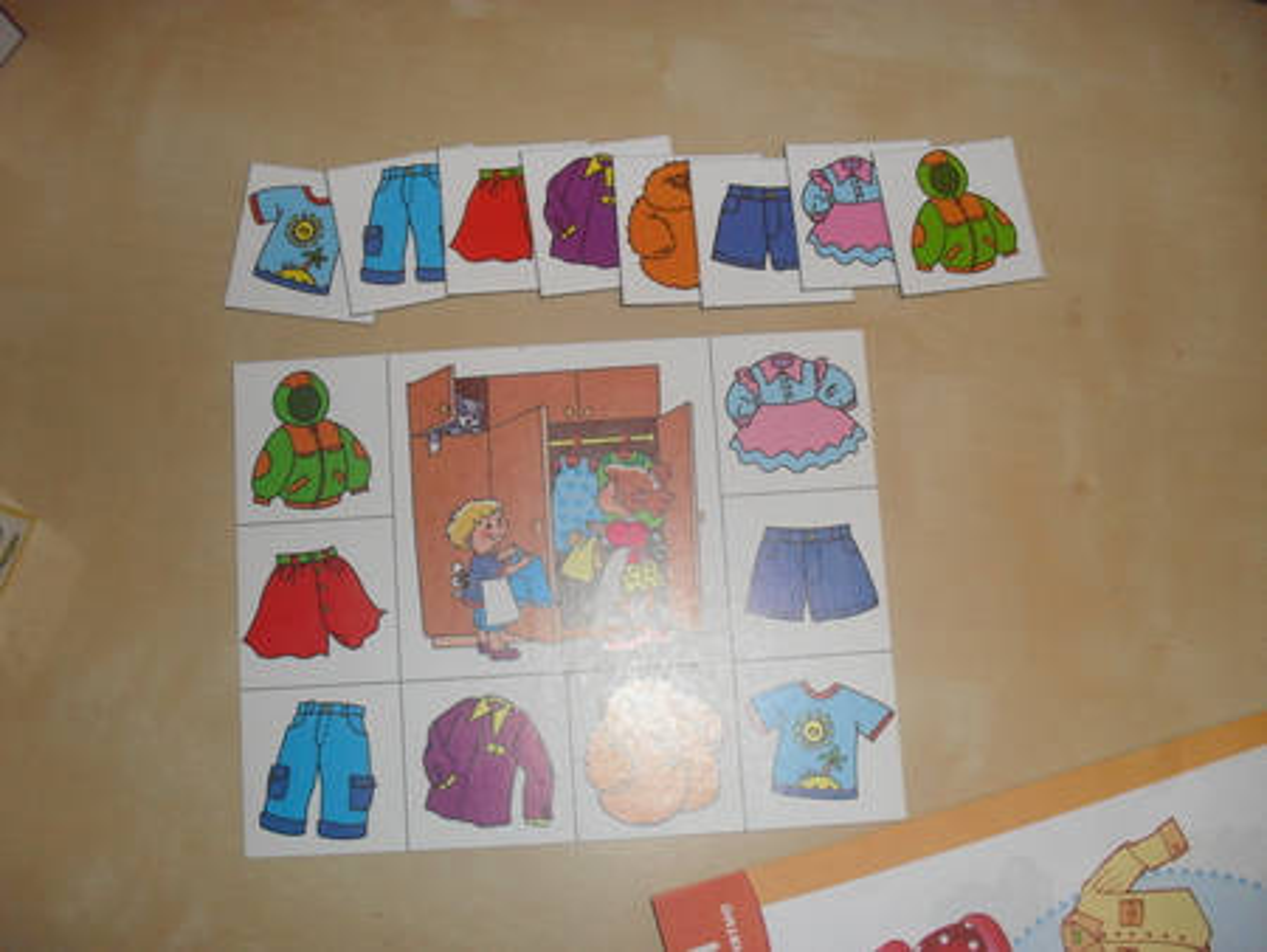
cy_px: 476
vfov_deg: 40.7
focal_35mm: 35
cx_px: 634
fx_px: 1282
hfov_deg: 52.6
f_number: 3.2
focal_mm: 6.3
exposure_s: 1/45
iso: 200
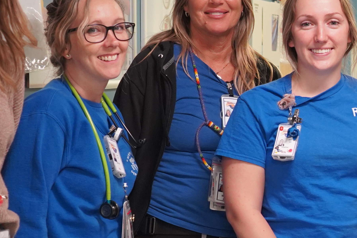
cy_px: 172
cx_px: 435
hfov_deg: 15.9
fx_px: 1230
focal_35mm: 124
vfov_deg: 11.0
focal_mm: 37
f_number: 4
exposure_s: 1/160
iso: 2500
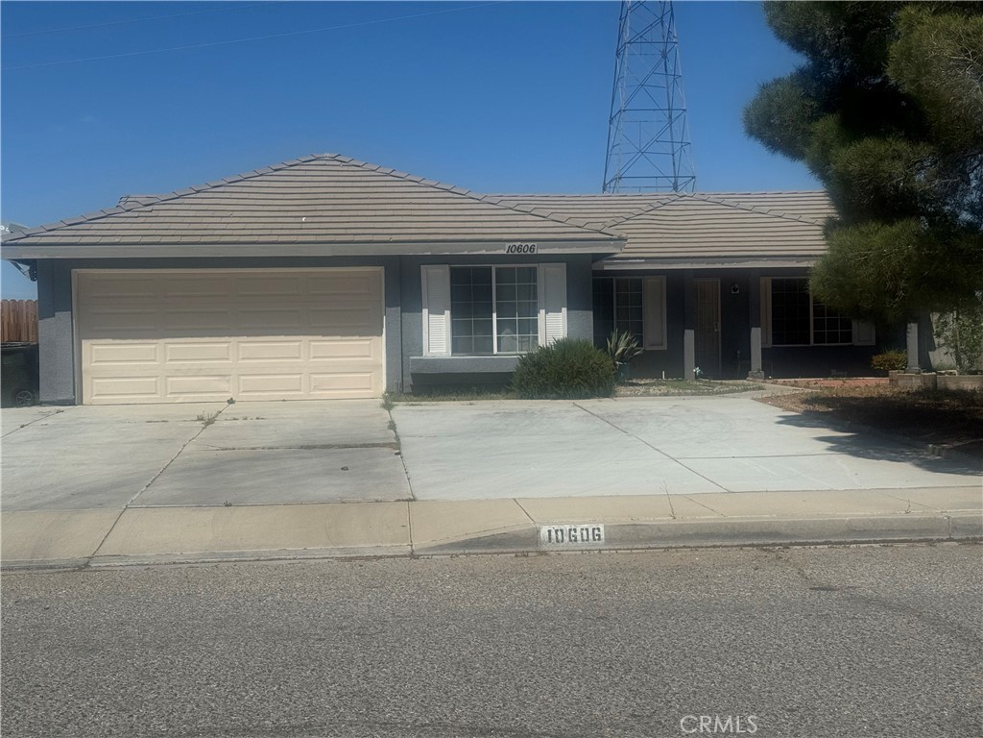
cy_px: 369
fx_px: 1363
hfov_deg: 39.7
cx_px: 492
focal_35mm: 48
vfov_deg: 30.3
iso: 80
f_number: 1.78
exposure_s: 1/12500
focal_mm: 6.76
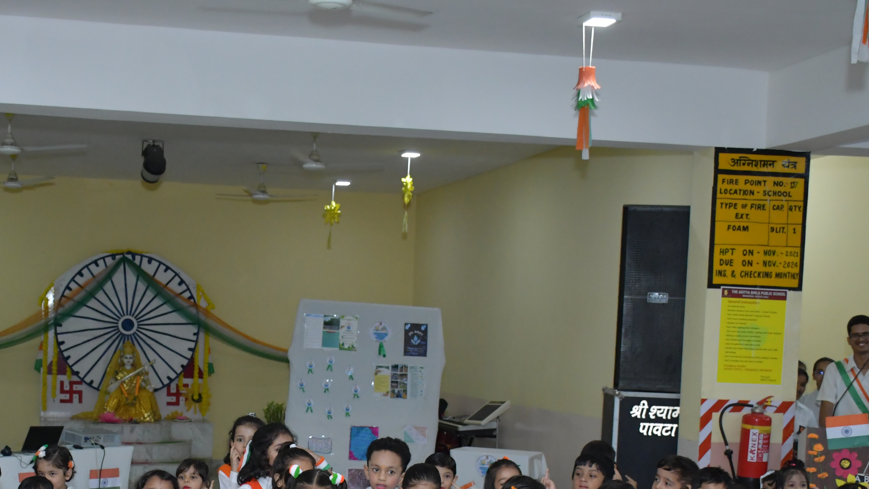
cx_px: 296
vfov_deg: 20.1
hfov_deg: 35.1
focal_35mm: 59
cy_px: 420
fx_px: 1360
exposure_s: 1/160
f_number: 5
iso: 1600
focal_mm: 23
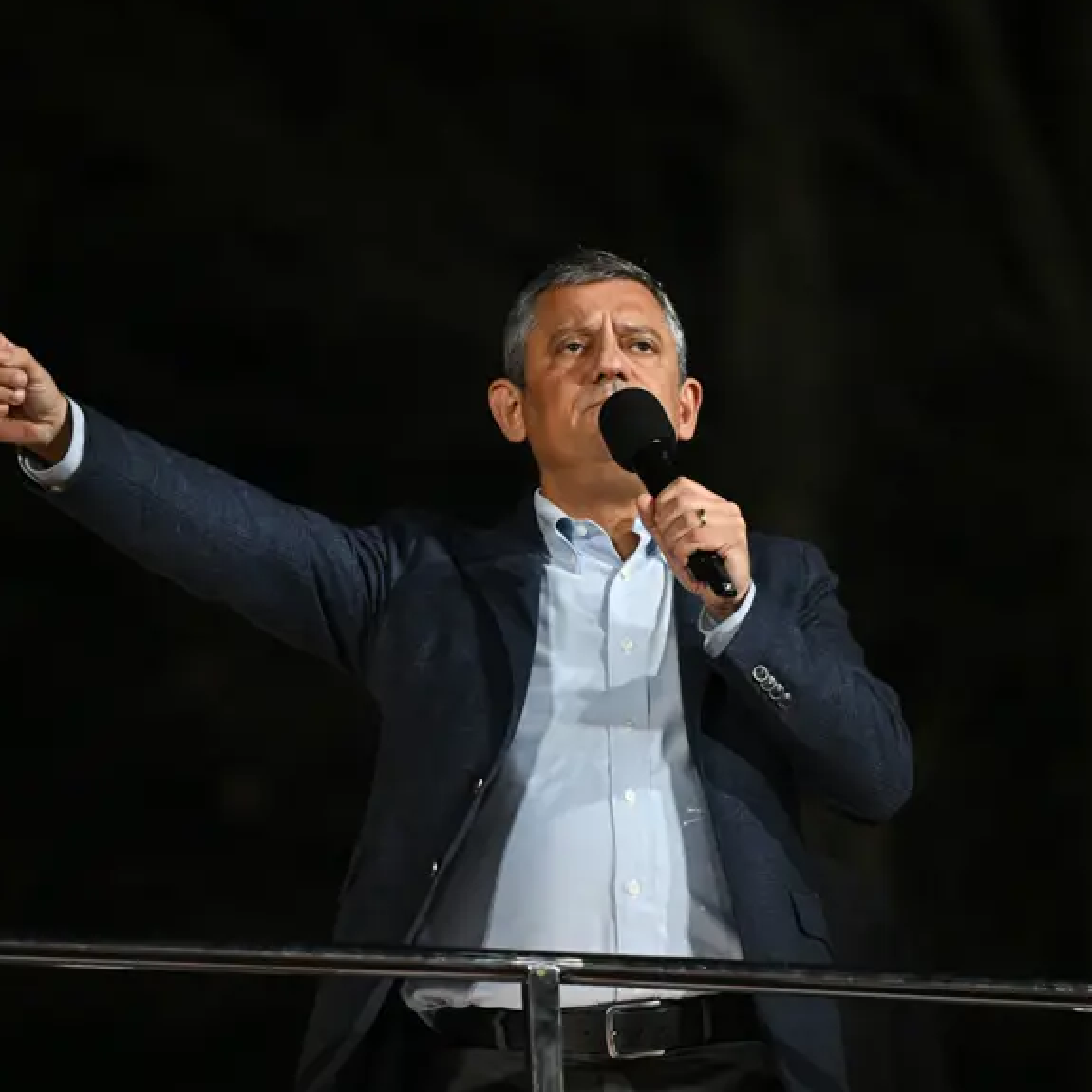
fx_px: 9815
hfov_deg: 6.4
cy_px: 577
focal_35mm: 275
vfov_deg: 6.4
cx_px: 511
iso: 6400
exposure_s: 1/320
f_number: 2.8
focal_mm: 200
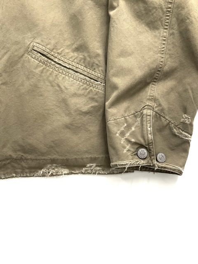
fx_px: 221
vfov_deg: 61.7
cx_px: 99
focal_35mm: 29
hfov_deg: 48.2
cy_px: 132
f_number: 1.8
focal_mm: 3
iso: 64
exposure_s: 1/120
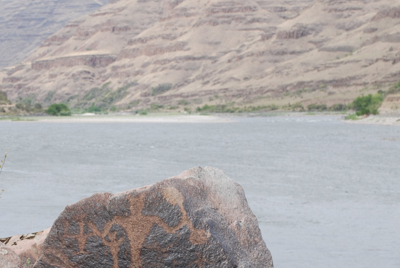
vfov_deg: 8.4
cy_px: 239
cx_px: 149
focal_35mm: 164
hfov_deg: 12.5
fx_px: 1824
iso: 100
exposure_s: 1/125
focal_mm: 48
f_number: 5.6
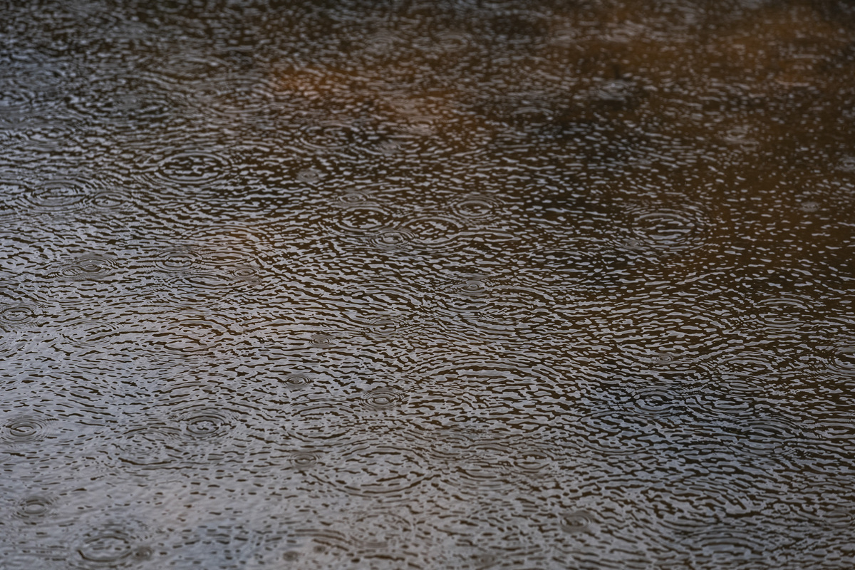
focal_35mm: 170
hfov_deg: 12.1
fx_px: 4037
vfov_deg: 8.1
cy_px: 285
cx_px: 428
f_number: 4.5
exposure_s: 1/800
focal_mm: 170
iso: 800
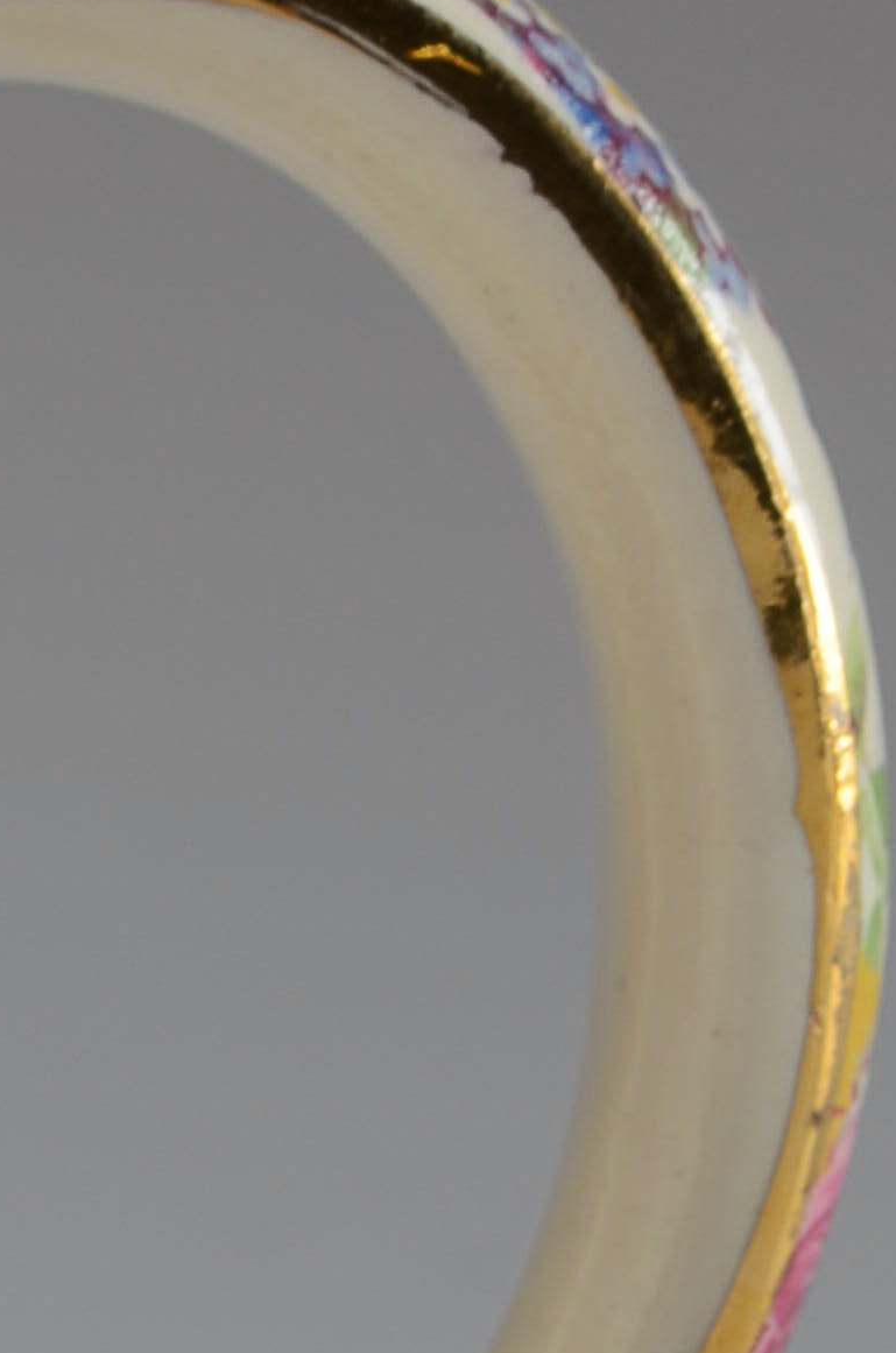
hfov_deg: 3.9
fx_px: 13129
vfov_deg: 5.9
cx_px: -515
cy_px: 1510
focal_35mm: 350
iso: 100
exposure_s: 1/80
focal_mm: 55
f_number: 14
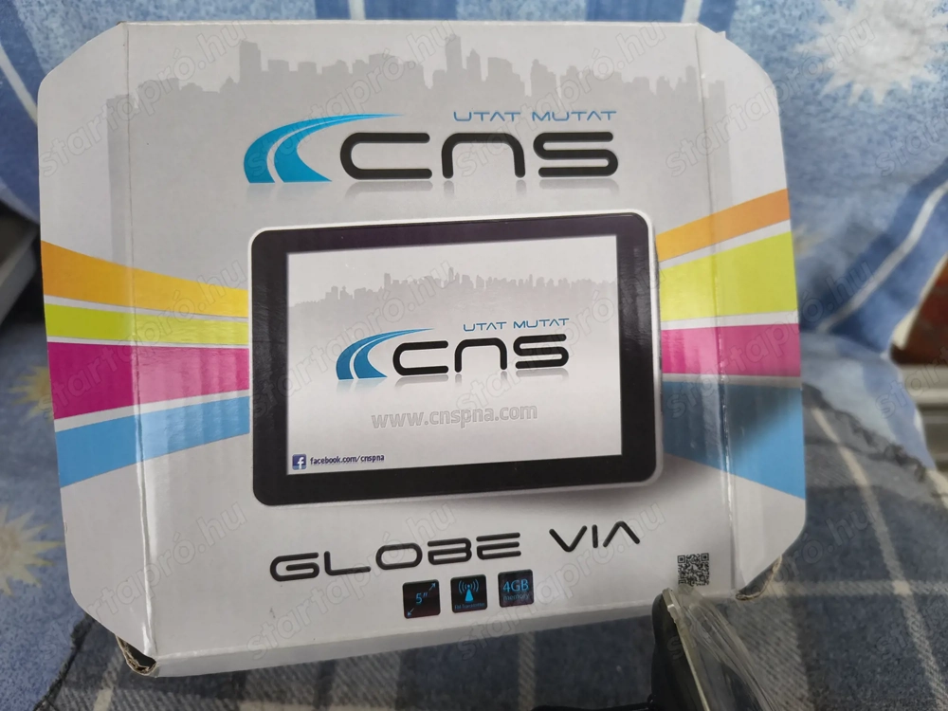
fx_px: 657
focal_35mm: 24
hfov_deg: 71.6
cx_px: 474
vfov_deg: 56.8
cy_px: 356
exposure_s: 1/110
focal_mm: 5.56
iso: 100
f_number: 1.8
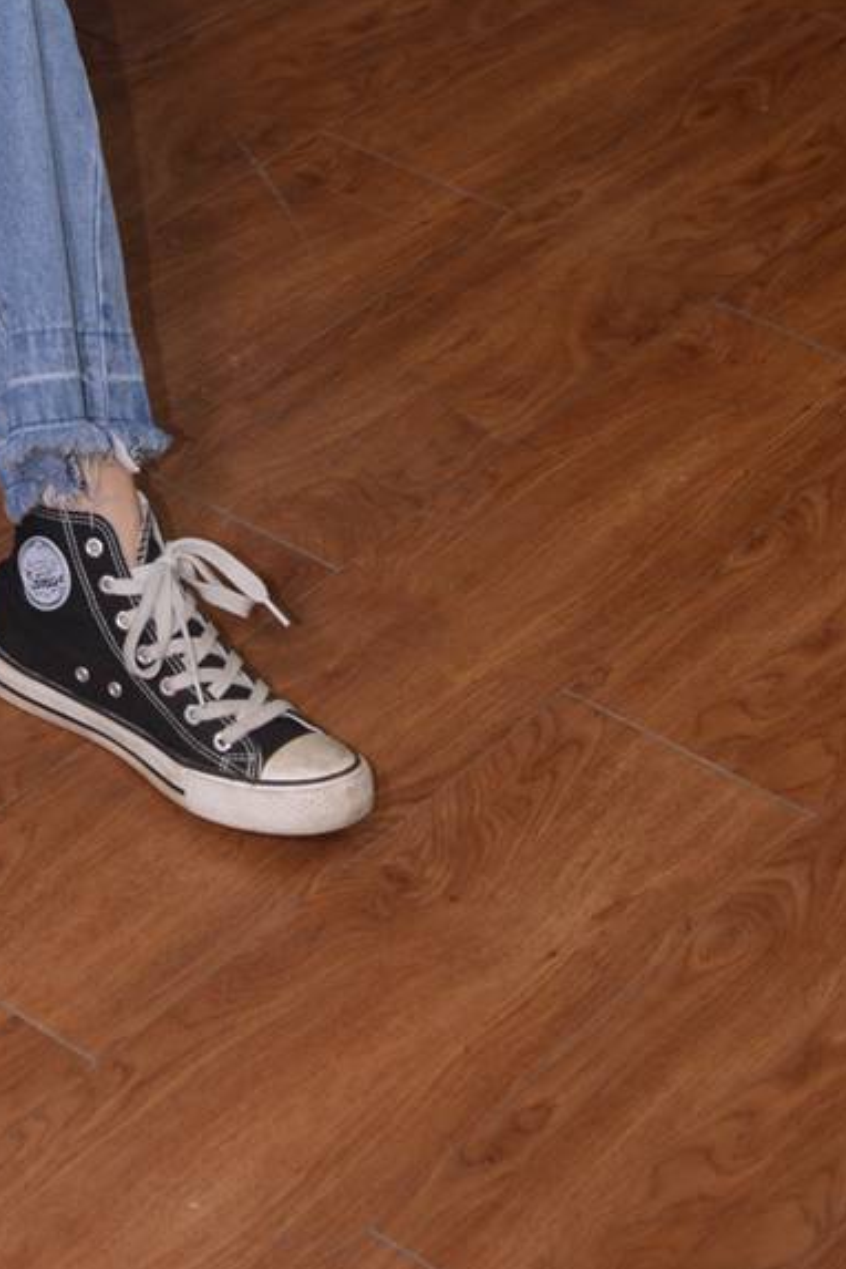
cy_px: -741
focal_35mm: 119
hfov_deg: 11.0
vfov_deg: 15.6
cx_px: -467
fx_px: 4194
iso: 500
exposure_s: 1/100
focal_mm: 35
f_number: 5
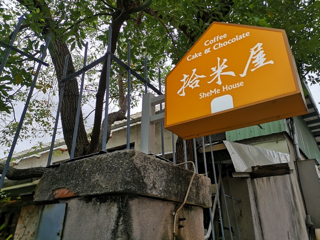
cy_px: 120
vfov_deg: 51.4
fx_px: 250
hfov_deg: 65.3
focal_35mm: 27
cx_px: 160
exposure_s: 1/343
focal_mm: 3.95
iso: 50
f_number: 1.8
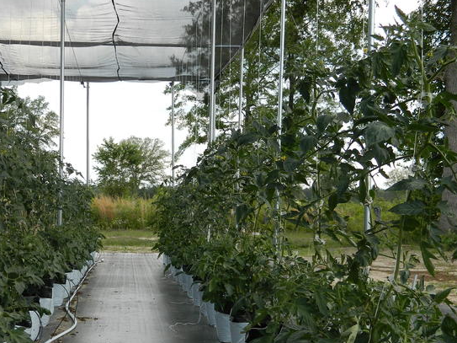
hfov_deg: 28.5
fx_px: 898
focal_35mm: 68
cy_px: 266
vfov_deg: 21.4
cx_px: 173
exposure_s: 1/320
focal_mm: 7.3
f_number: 3.5
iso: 80
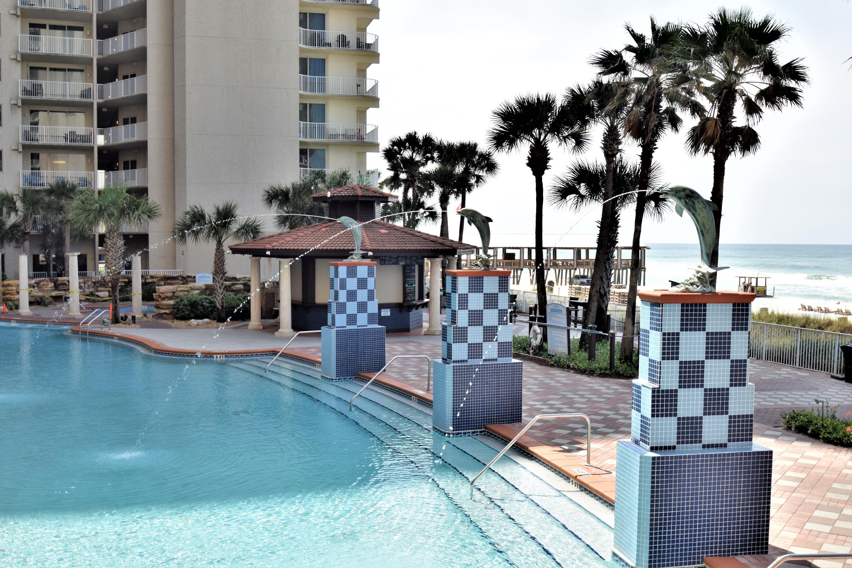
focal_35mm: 37
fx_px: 876
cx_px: 420
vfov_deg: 35.9
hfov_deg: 51.9
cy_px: 277
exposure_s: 1/350
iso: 200
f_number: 9.5
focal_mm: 24
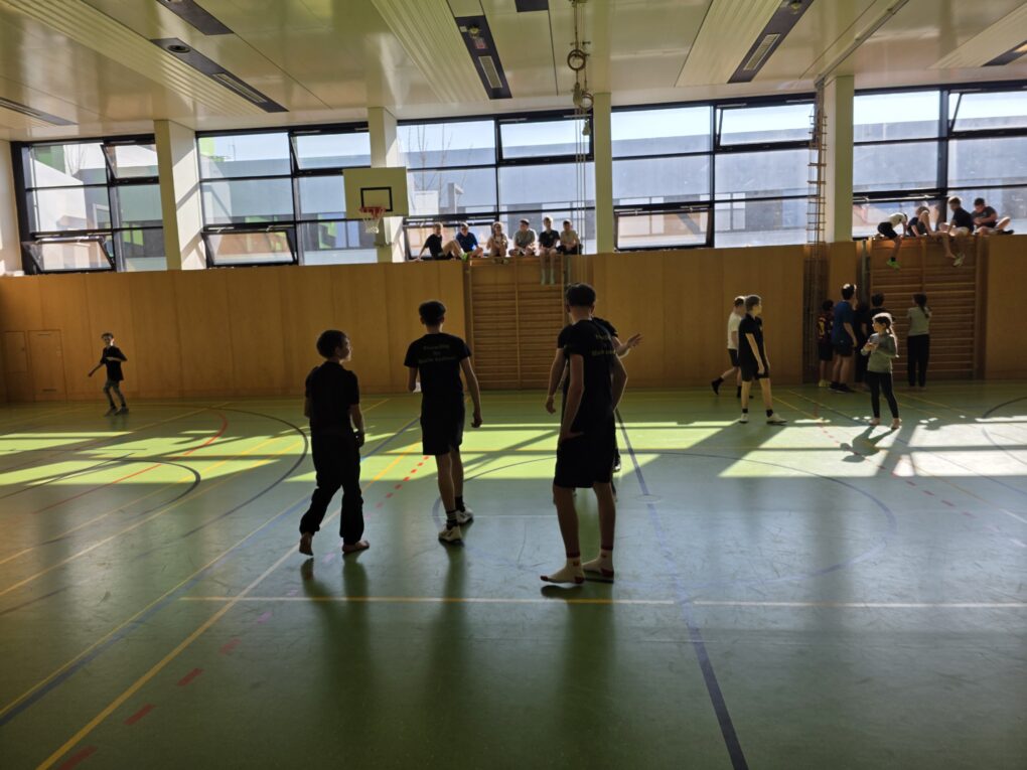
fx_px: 682
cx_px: 514
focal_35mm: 23
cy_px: 385
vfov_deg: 58.9
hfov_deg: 73.9
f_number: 1.7
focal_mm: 6.3
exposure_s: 1/2679
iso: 80
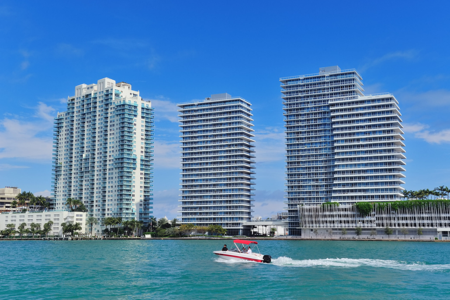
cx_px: 225
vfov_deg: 28.0
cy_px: 150
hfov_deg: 41.1
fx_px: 600
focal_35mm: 48
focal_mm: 48
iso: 200
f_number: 13
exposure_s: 1/350
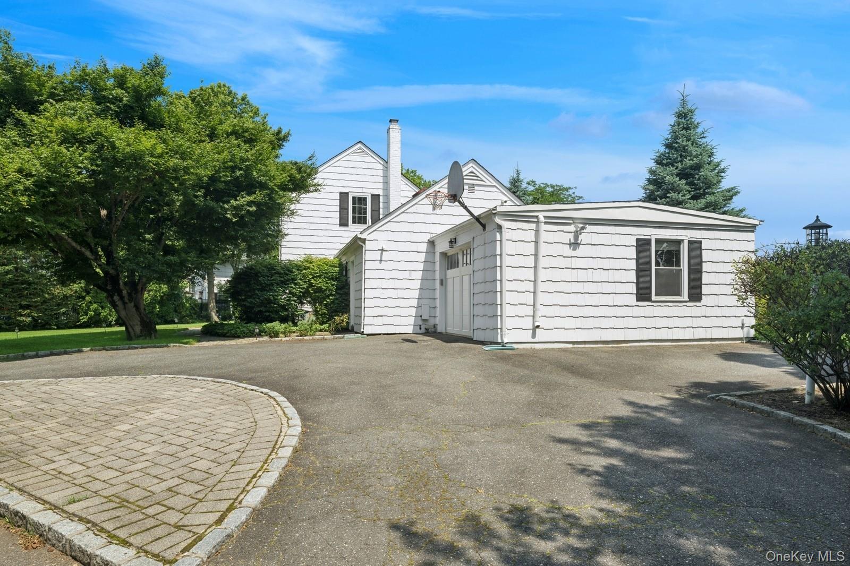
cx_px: 425
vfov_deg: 59.5
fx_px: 496
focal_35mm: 21
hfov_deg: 81.2
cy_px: 283
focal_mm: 21
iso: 100
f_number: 11
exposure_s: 1/125
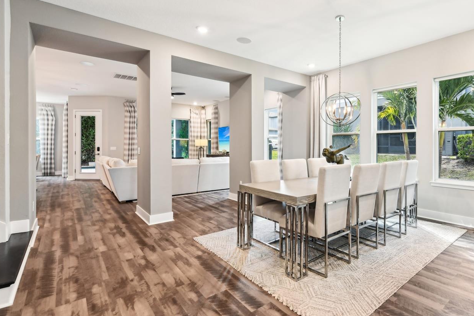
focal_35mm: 18
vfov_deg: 67.4
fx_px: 237
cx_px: 294
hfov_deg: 88.4
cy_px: 153
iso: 400
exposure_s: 1/6
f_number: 8
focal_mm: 14
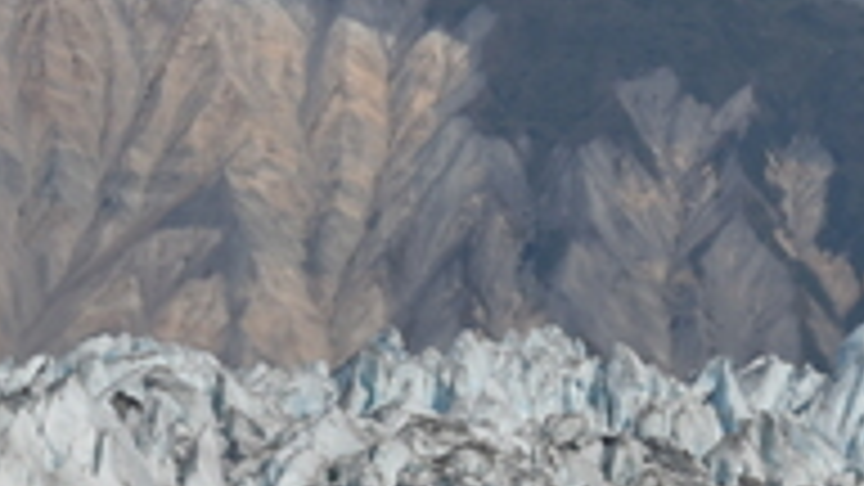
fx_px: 28798
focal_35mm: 1257
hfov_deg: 1.7
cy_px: 32
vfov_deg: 1.0
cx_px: 891
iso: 100
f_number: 11
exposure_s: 1/500
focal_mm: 180
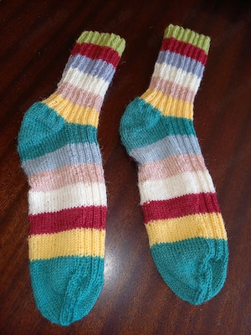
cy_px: 168
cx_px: 126
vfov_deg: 69.4
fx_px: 242
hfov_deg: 54.9
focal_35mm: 25
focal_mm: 4.65
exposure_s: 1/50
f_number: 1.8
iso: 64
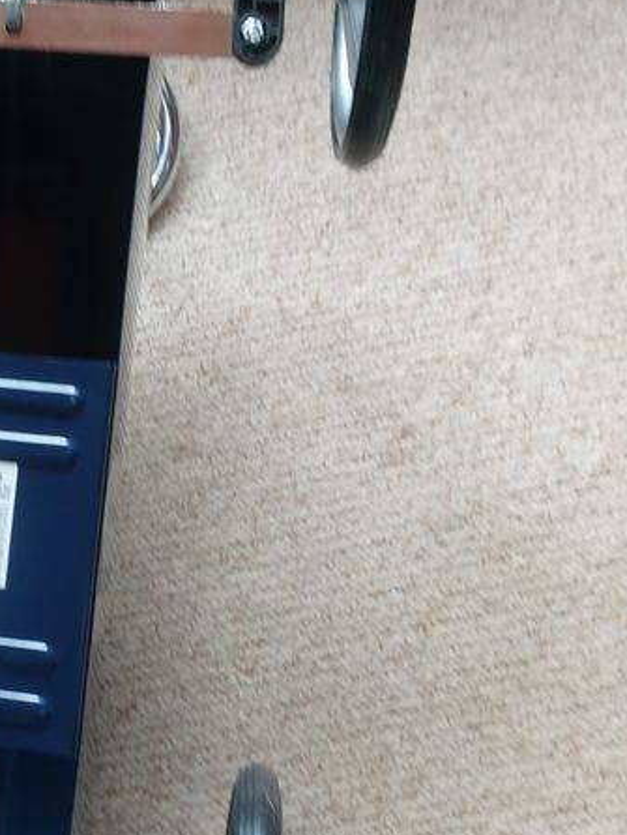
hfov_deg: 24.9
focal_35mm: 56
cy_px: 494
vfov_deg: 34.2
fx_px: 1351
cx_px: -4
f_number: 2
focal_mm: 4.58
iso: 80
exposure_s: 1/50
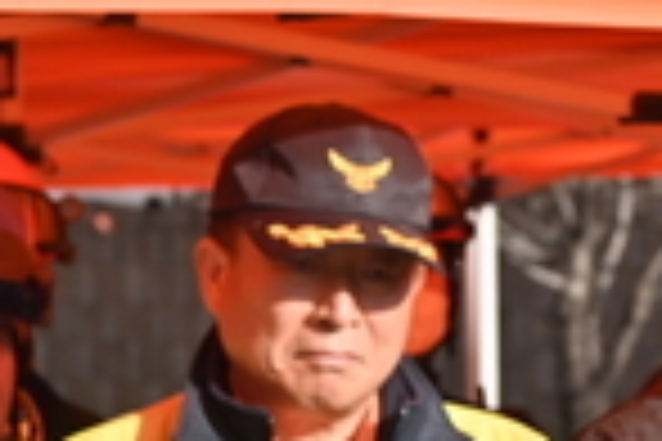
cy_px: 248
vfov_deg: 4.8
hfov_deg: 7.1
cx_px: 1144
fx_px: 5240
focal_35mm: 285
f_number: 7.1
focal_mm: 70
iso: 100
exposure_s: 1/320
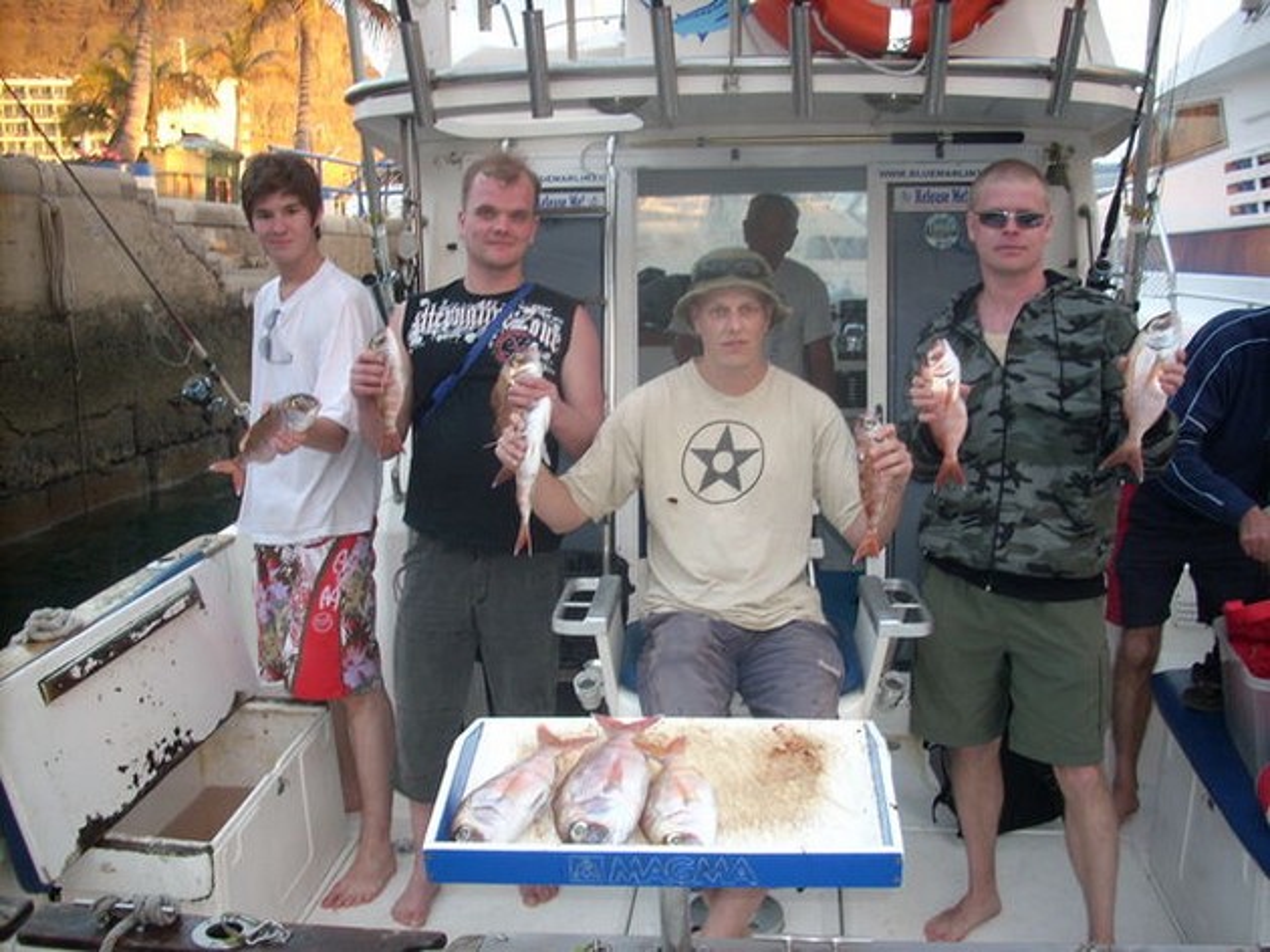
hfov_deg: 50.2
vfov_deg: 38.6
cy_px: 476
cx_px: 635
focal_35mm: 37
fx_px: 1357
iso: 100
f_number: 2.8
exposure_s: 1/30
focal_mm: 6.2
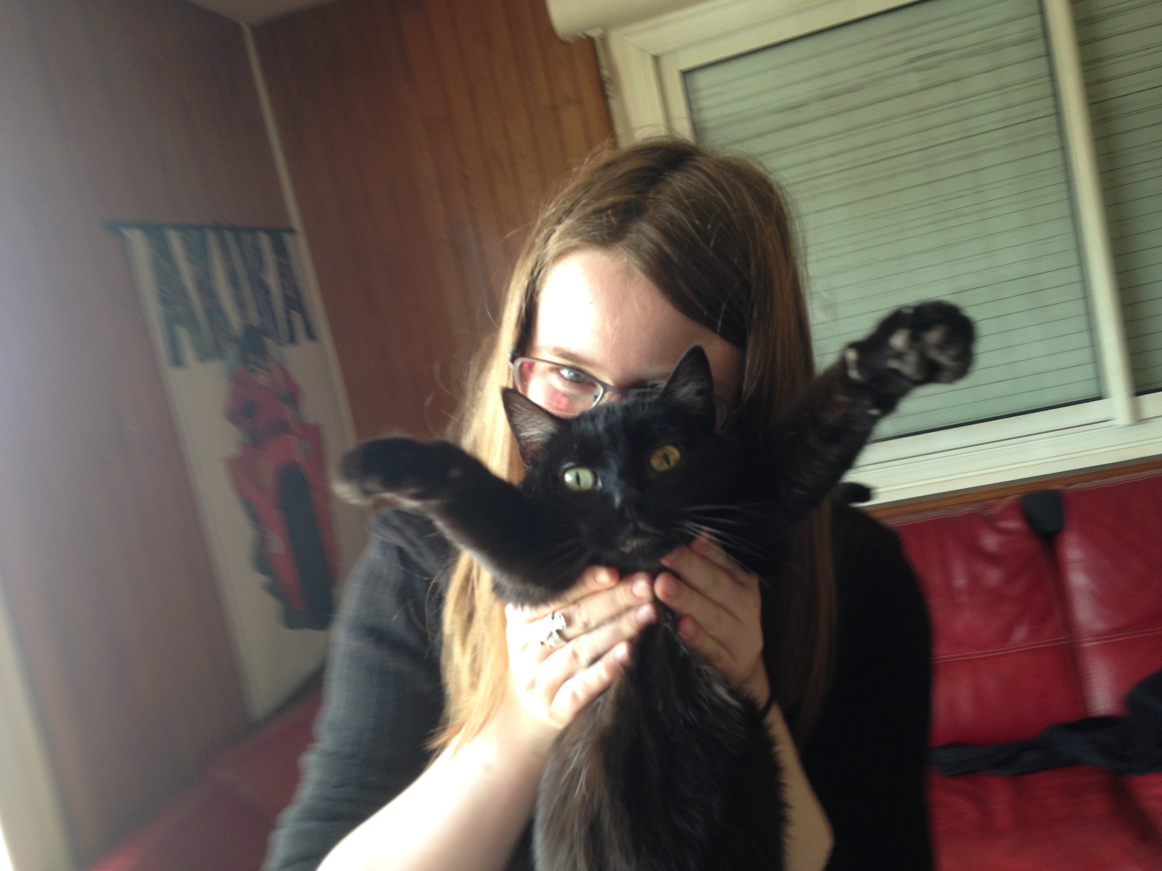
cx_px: 581
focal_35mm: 33
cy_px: 436
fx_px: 1108
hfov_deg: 55.4
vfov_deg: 42.9
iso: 64
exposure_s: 1/40
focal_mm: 4.12
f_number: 2.4
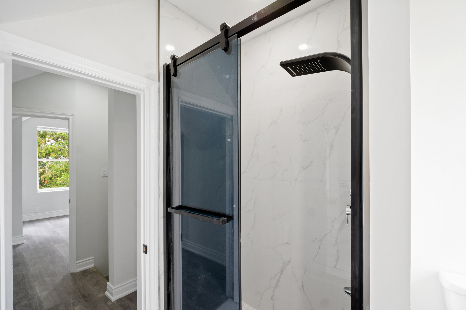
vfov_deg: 77.2
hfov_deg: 100.5
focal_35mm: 15
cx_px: 233
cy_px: 155
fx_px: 194
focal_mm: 10
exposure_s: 1.3
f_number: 8
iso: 100
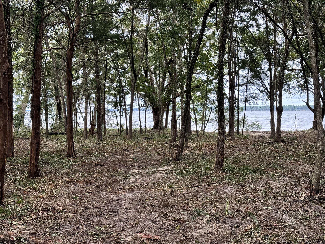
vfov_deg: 30.3
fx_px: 451
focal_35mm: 48
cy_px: 122
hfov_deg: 39.7
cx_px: 162
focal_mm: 6.76
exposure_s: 1/219
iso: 160
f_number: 1.78
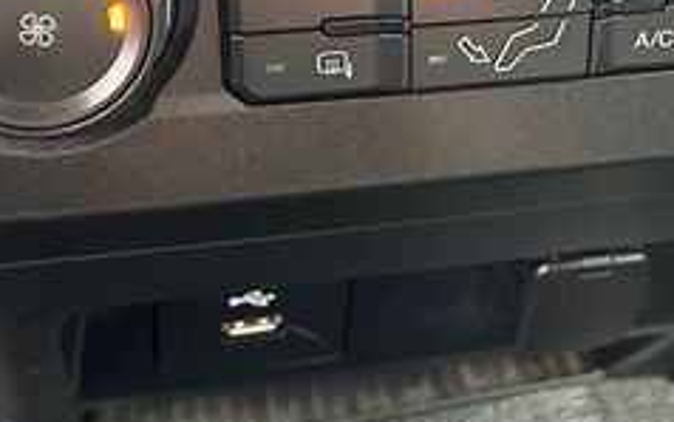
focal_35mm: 74
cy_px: 57
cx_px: 447
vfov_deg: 17.4
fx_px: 1360
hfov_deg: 27.7
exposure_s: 1/33
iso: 400
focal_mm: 5.7
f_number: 1.5
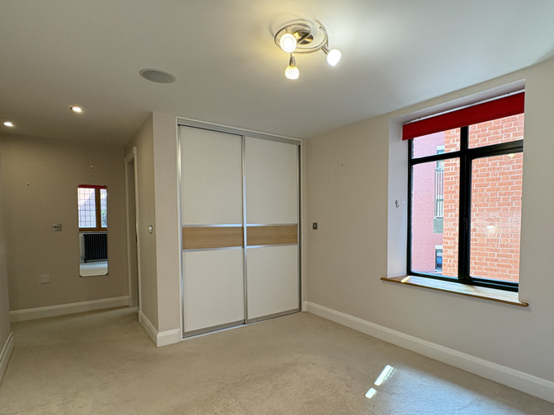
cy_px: 235
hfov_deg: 81.0
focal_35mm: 20
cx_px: 324
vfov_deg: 65.7
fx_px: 320
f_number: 2.2
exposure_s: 1/50
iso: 125
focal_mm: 2.22
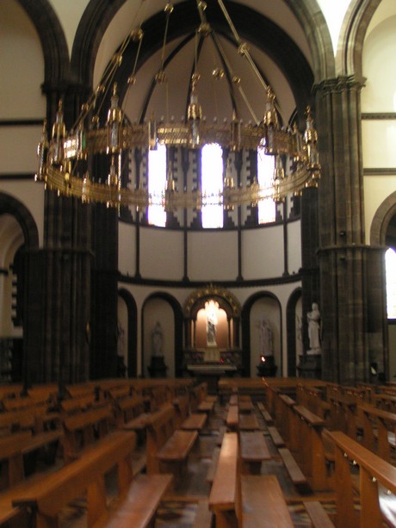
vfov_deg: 40.4
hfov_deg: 30.9
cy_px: 264
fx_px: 717
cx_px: 198
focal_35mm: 47
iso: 200
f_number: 2.8
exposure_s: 1/4
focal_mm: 7.3
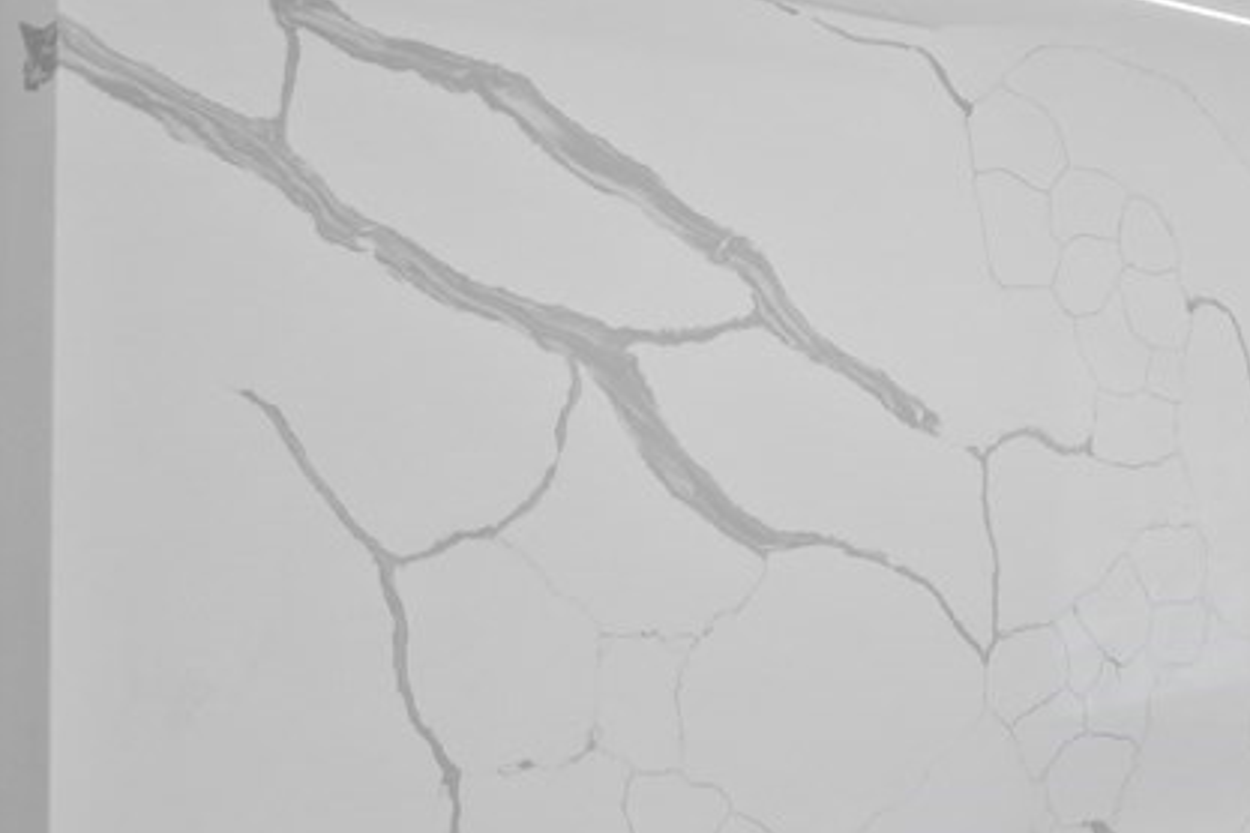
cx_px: 2728
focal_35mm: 59
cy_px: 388
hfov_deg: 17.3
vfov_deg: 23.0
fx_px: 2048
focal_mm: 12
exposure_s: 1/40
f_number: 11
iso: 400
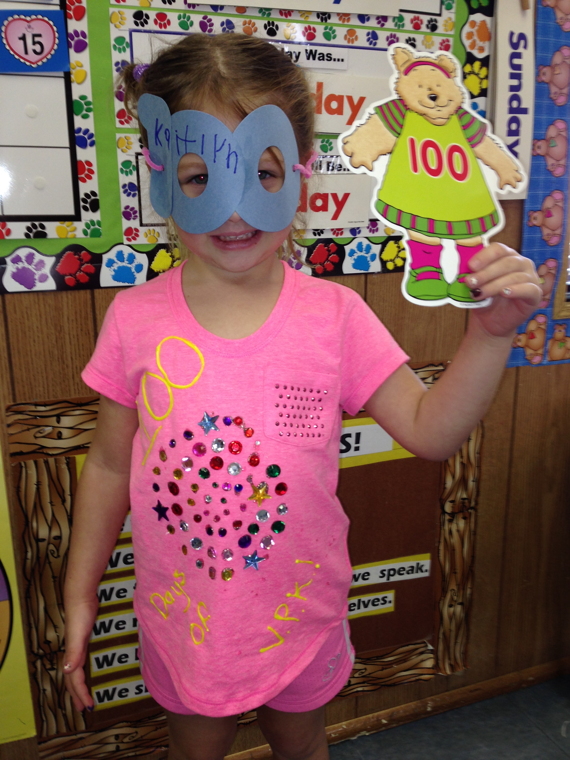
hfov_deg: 42.9
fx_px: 725
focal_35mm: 33
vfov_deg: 55.4
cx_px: 285
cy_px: 380
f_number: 2.4
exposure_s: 1/31
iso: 50
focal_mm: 4.12
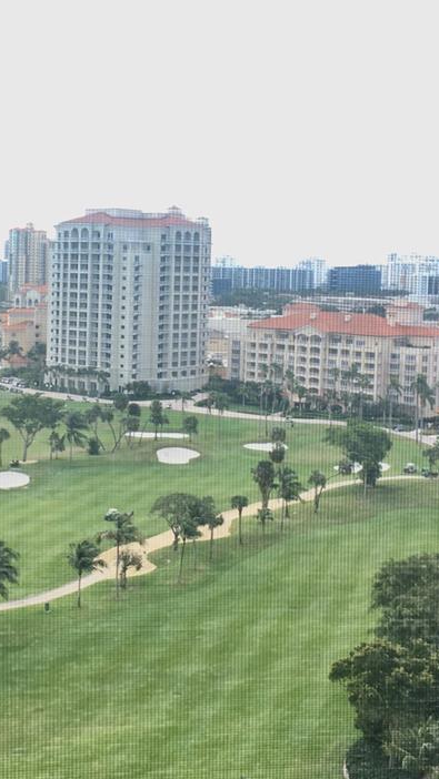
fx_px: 1117
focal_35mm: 54
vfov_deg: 38.4
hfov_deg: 22.1
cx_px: 118
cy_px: 344
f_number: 2.2
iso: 25
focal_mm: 4.15
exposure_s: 1/235
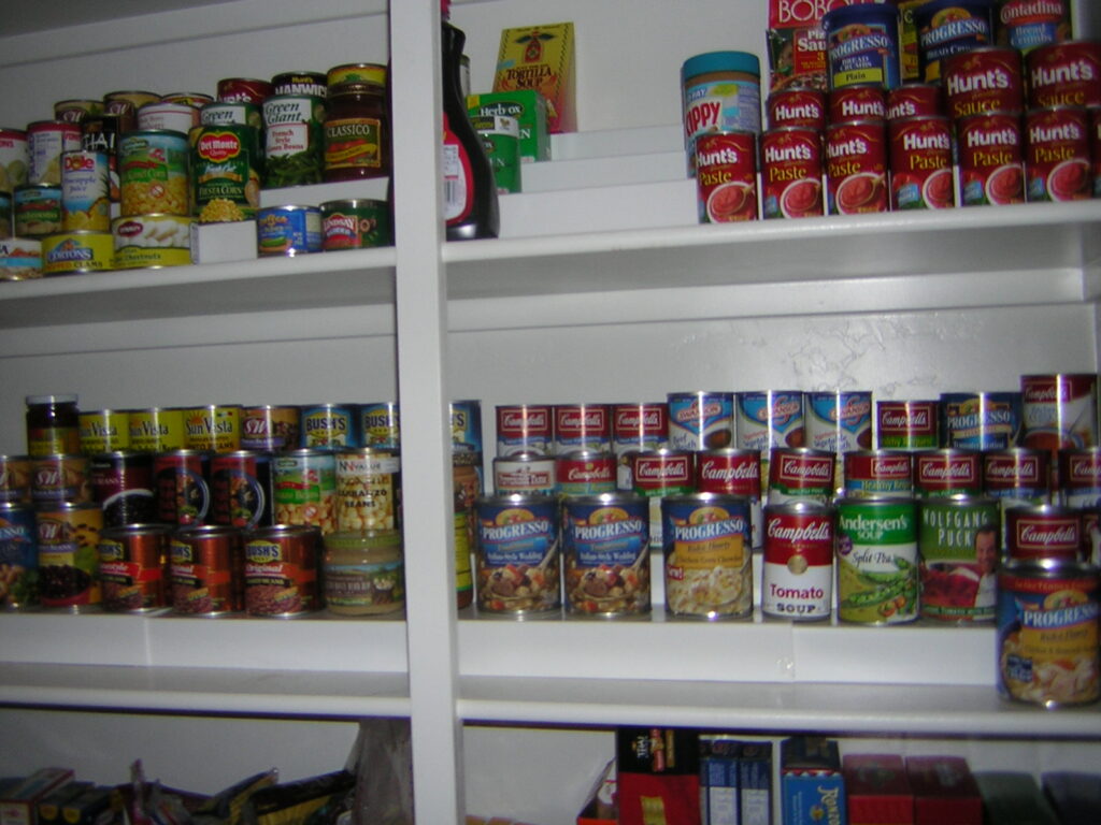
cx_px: 550
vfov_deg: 39.7
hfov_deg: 51.4
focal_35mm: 36
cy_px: 412
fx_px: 1145
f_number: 2.6
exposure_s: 1/60.1
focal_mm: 4.7
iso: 50
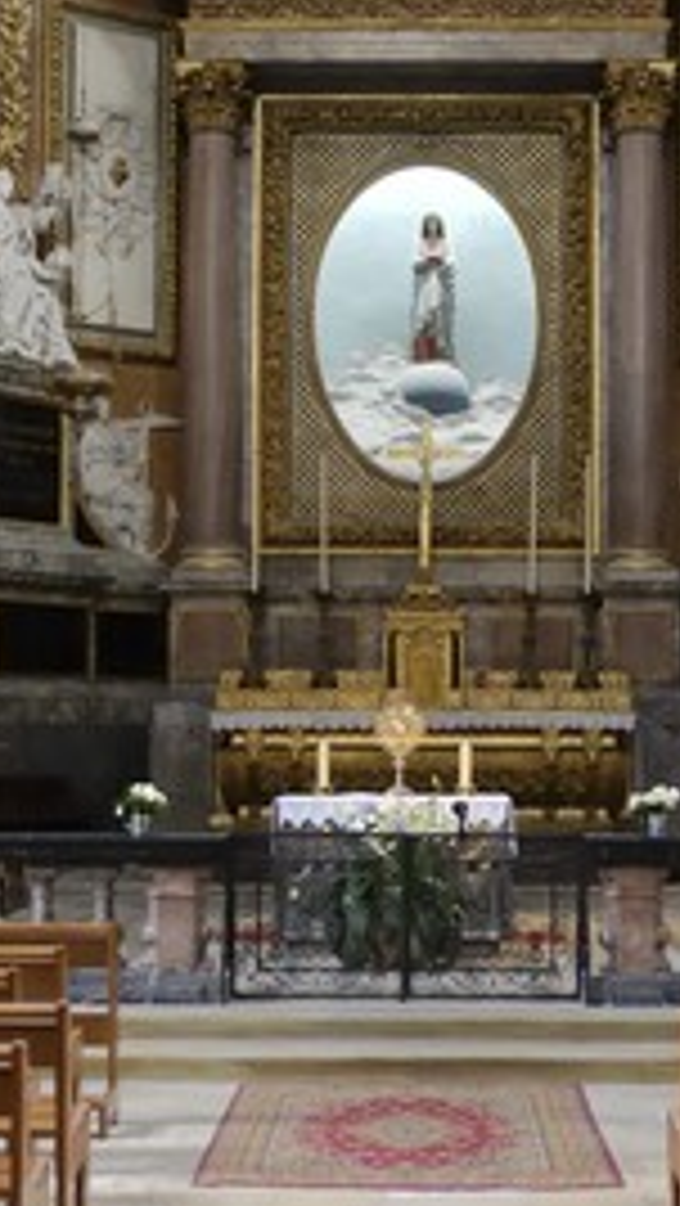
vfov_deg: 30.6
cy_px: 608
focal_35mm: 69
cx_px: 417
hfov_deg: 17.5
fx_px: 2209
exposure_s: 1/40
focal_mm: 28
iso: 400
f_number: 2.8
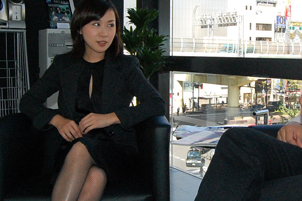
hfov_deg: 33.2
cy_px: 79
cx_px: 231
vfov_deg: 22.9
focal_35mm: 59
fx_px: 495
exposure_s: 1/400
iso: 1600
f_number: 10
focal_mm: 18
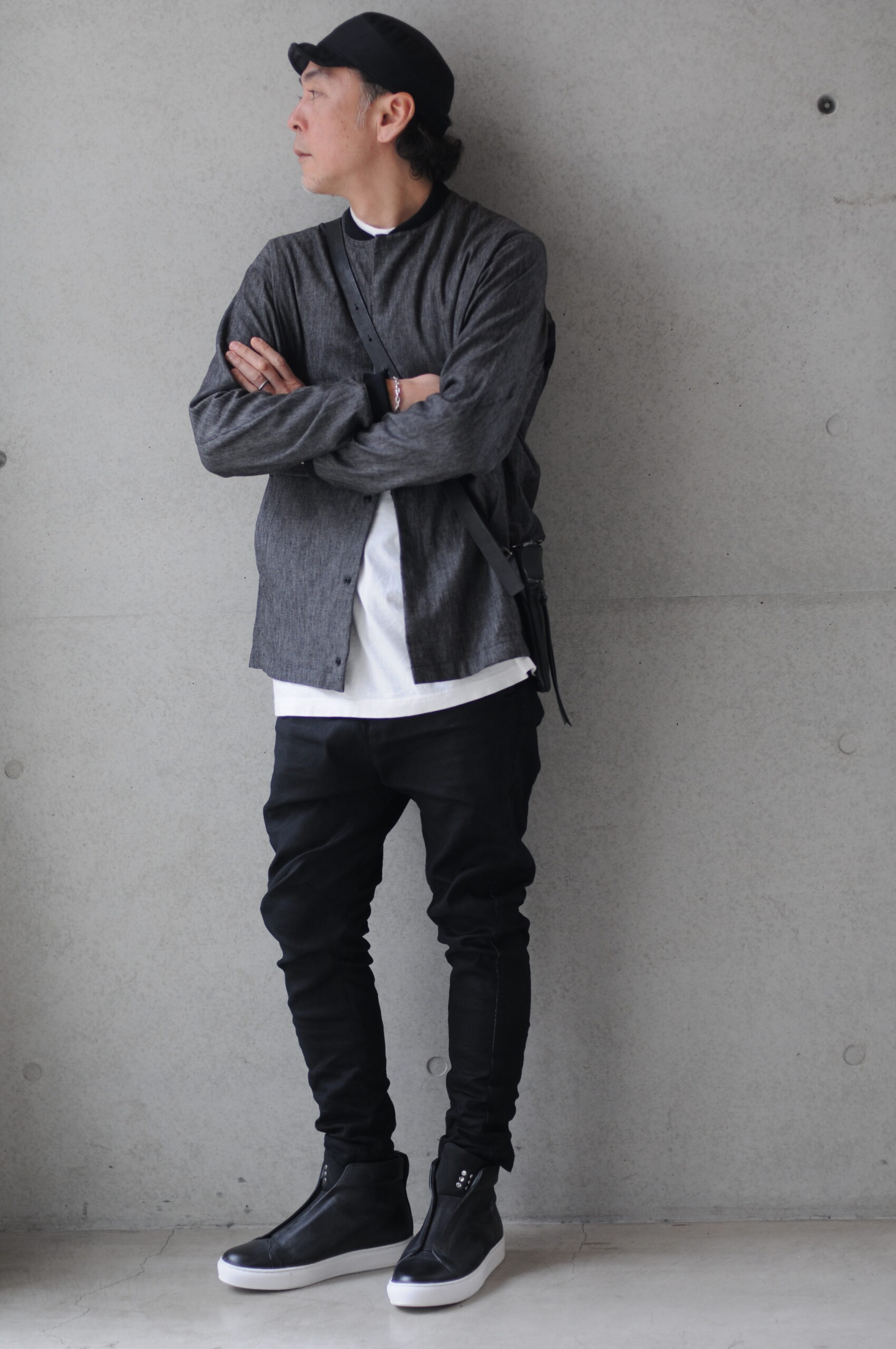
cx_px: 448
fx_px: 2807
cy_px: 674
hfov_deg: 18.1
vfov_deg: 27.0
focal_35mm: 75
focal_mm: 50
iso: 200
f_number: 2
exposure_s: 1/320
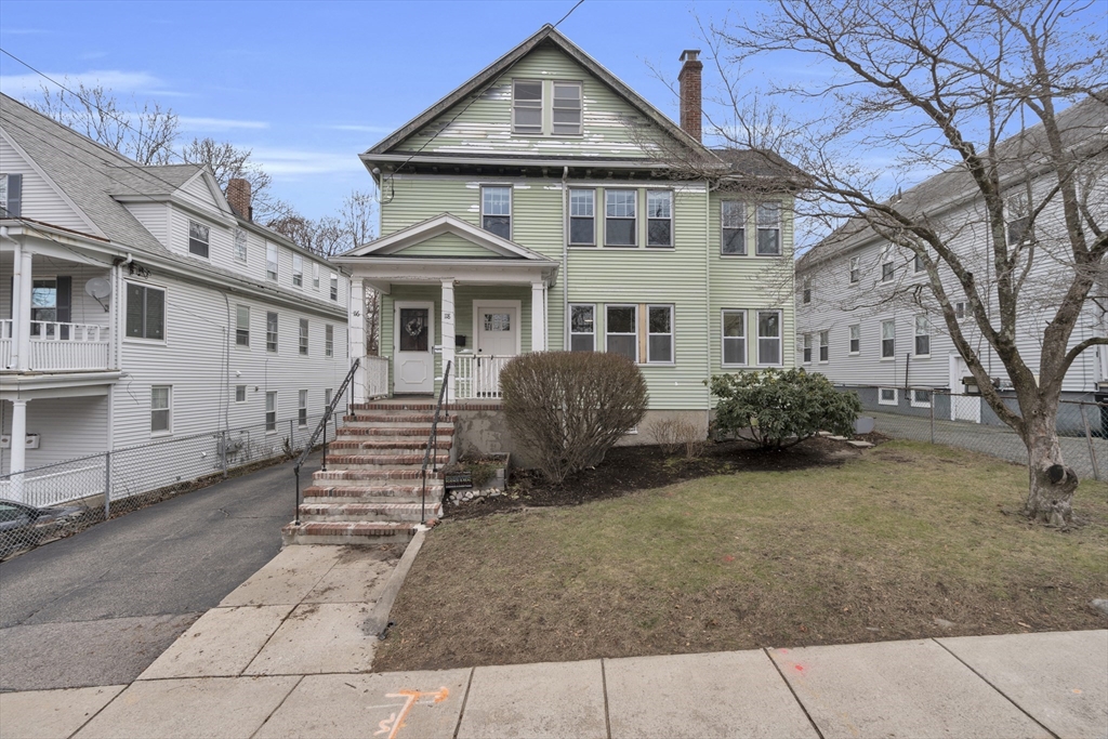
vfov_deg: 73.8
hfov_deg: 96.7
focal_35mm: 16
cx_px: 554
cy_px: 370
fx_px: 492
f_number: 11
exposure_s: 1/40
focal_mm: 16
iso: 320
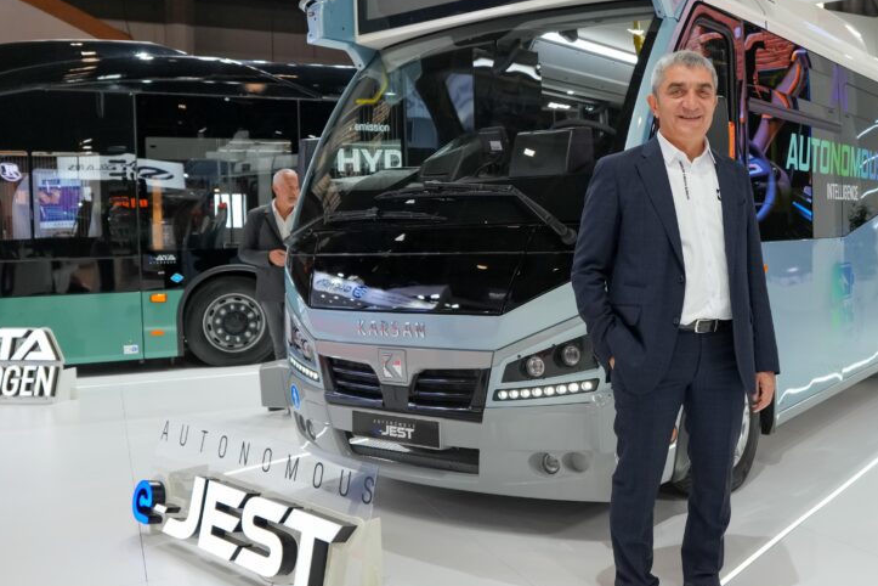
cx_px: 614
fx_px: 829
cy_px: 261
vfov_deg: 38.8
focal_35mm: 34
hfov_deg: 54.2
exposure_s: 1/200
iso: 640
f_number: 2.8
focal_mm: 16
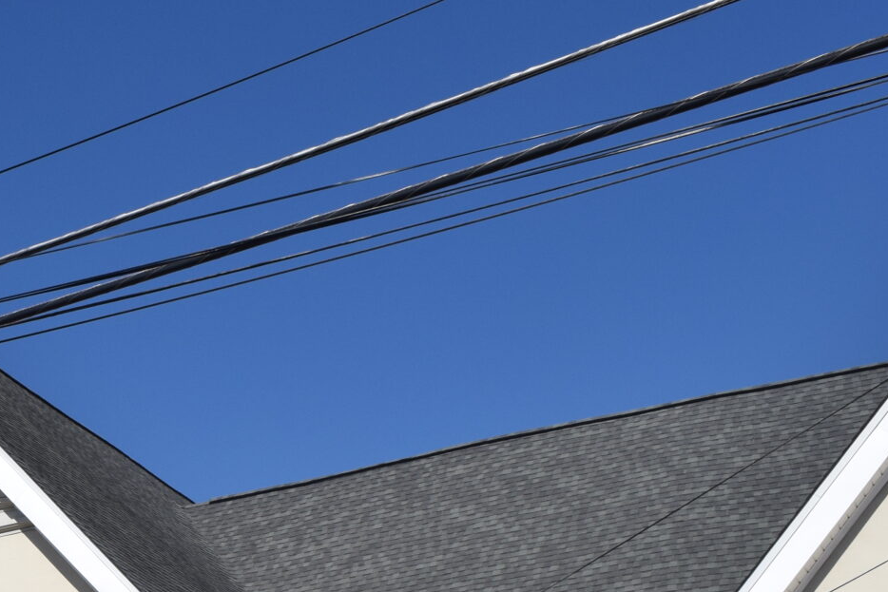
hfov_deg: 25.4
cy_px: 591
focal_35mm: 74
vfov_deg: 18.0
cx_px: -83
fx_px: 1825
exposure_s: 1/640
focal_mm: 18
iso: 250
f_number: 13
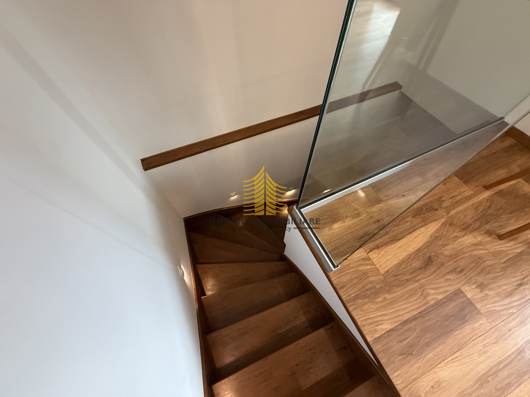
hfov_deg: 102.1
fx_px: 214
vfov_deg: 85.7
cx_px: 265
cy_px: 198
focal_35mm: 14
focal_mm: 2.22
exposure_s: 1/60
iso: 640
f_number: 2.2
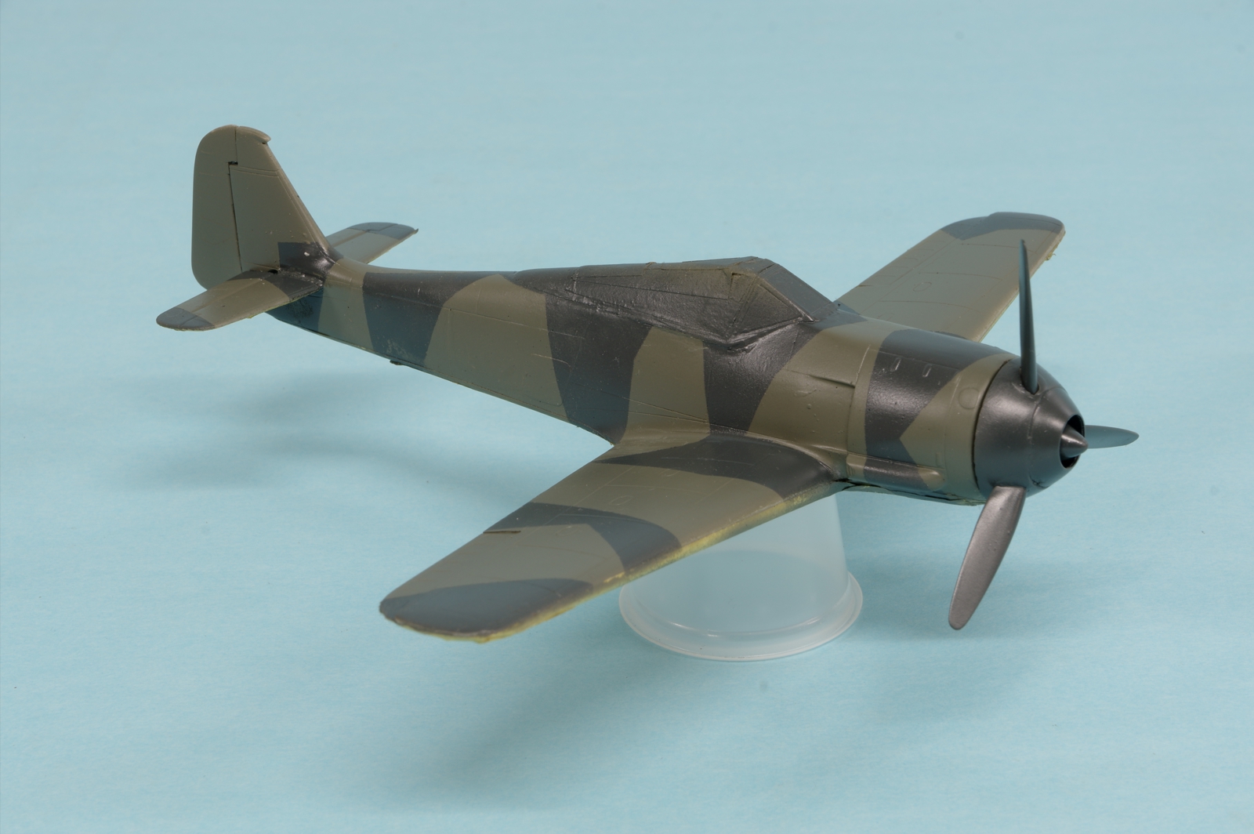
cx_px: 627
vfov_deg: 15.2
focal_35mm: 90
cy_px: 417
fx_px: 3132
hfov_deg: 22.6
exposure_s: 1.6
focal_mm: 60
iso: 100
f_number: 18
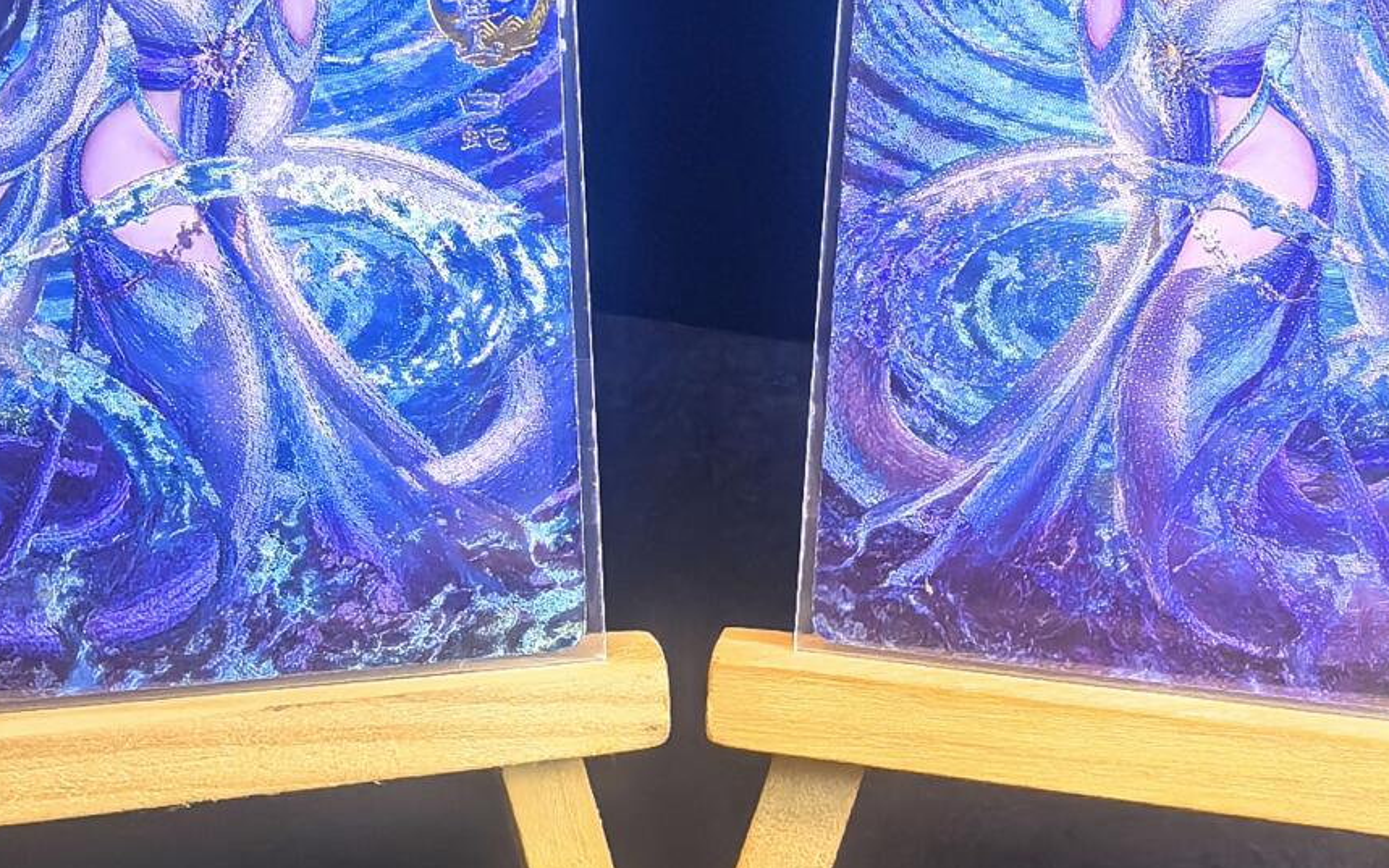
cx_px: 711
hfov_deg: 34.0
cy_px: 263
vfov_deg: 21.5
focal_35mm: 60
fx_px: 2271
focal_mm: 1.95
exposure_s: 1/50
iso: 200
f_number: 2.2
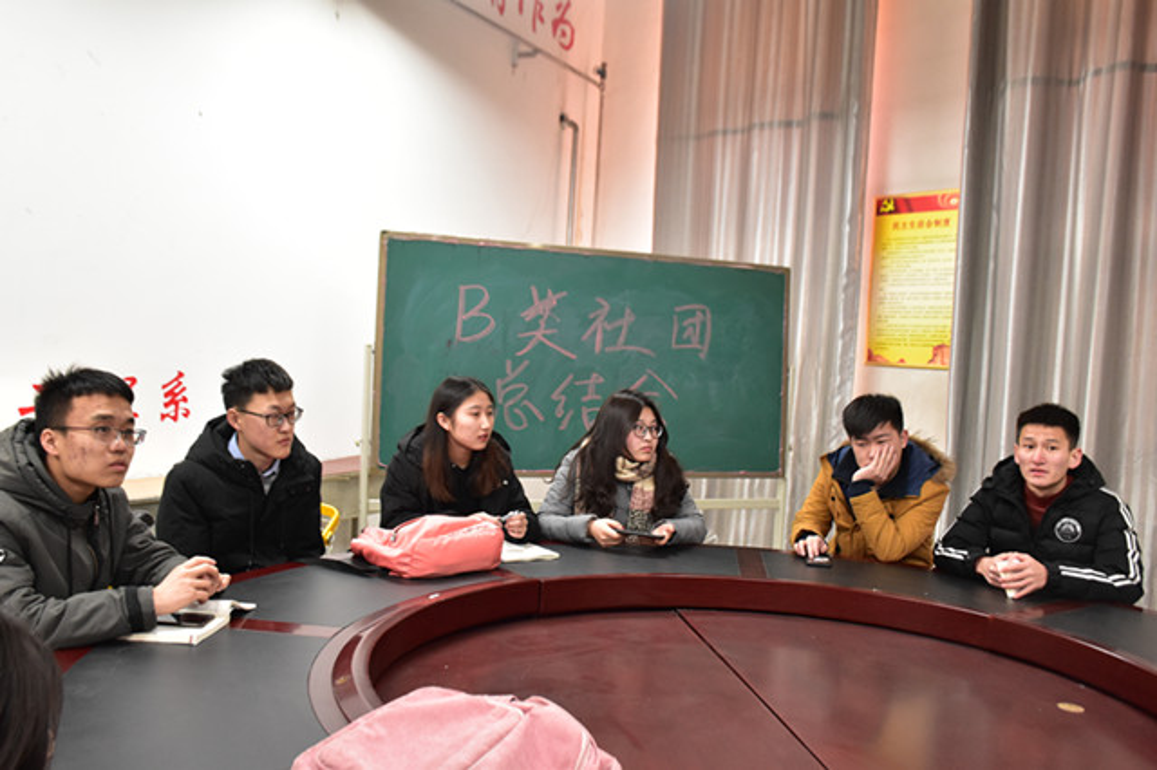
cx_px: 578
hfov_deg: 57.2
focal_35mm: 33
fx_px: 1060
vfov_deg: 39.9
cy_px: 385
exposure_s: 1/40
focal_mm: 22
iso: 1600
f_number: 5.6
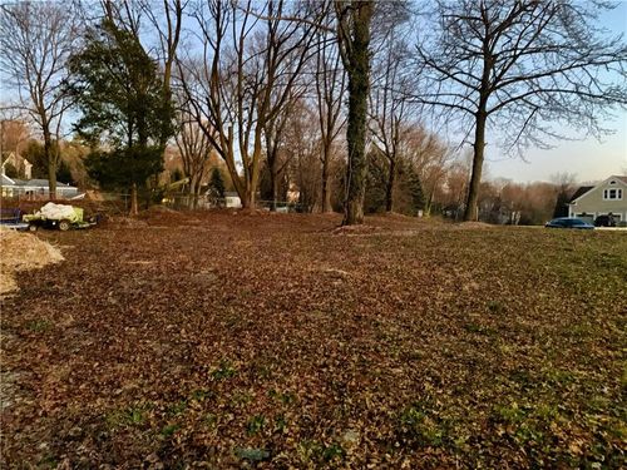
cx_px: 314
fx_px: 471
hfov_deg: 67.3
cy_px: 235
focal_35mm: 26
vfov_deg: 53.1
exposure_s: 1/15
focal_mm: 4.25
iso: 1000
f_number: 1.8
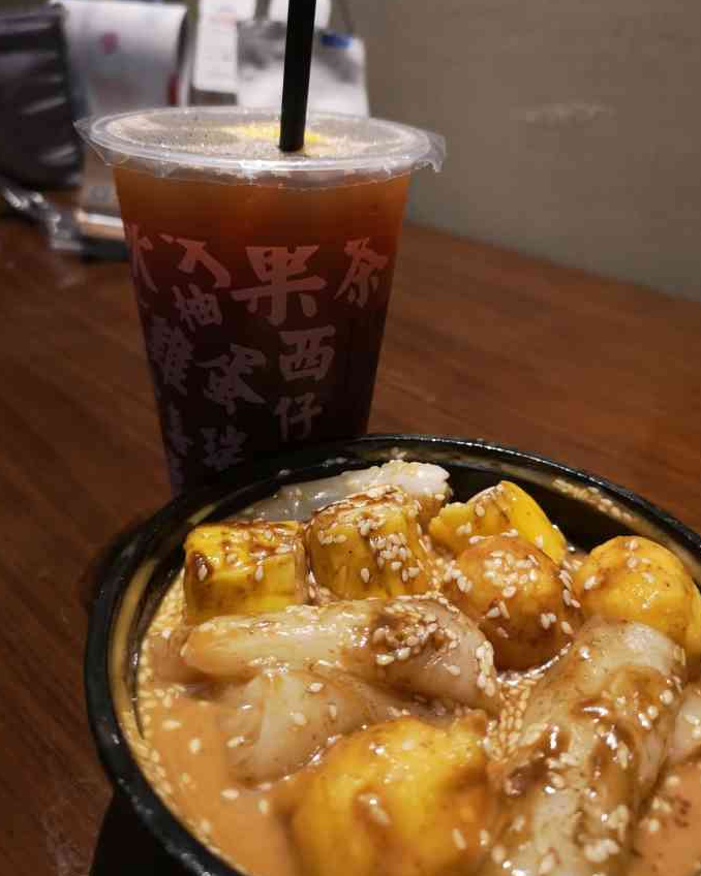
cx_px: 350
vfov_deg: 60.4
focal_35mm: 29
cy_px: 403
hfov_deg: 50.0
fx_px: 752
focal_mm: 3.95
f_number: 1.8
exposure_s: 1/33.3
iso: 400
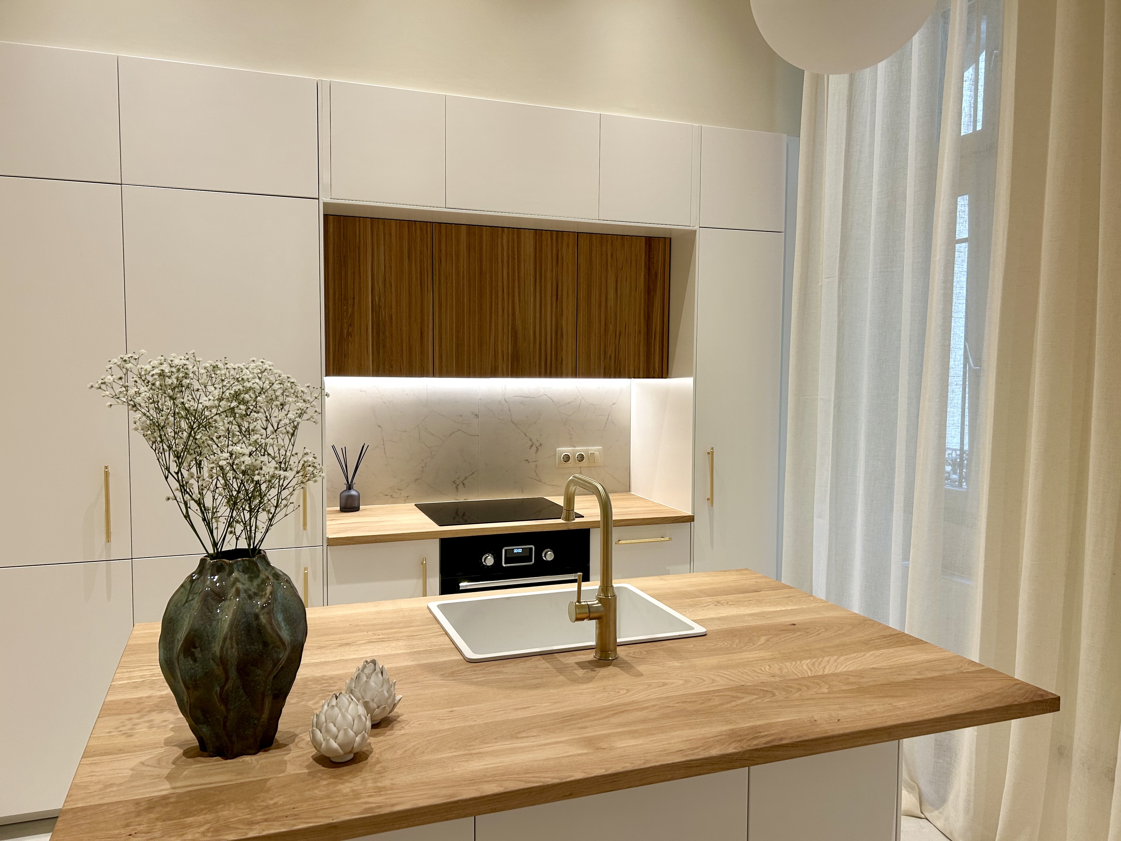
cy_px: 420
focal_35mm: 26
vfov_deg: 53.1
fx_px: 842
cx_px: 560
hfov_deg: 67.3
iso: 80
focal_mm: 5.7
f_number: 1.5
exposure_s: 1/50
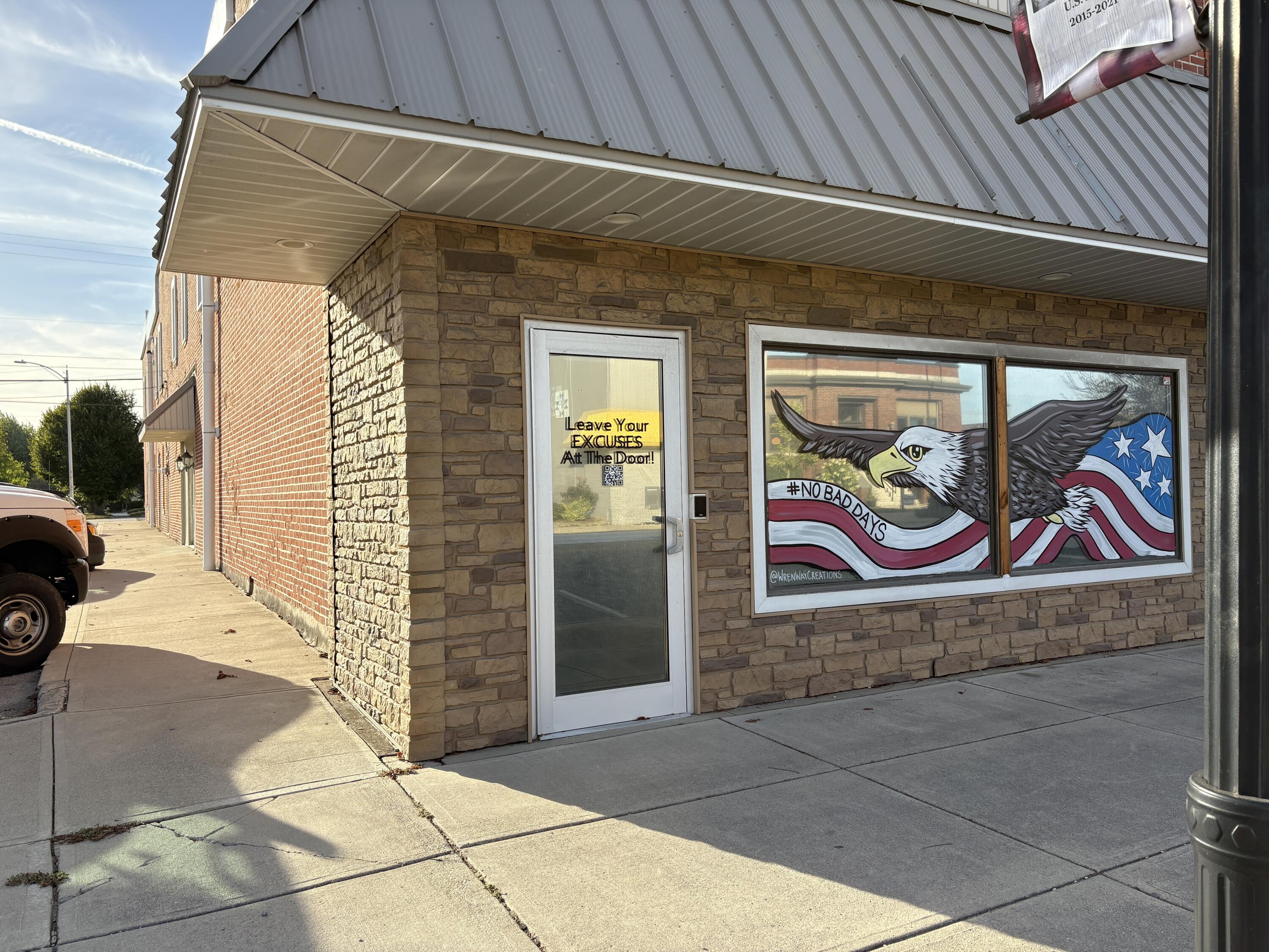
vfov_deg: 53.1
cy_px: 476
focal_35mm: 26
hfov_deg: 67.3
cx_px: 634
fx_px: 953
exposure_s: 1/1667
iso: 50
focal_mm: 5.96
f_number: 1.6
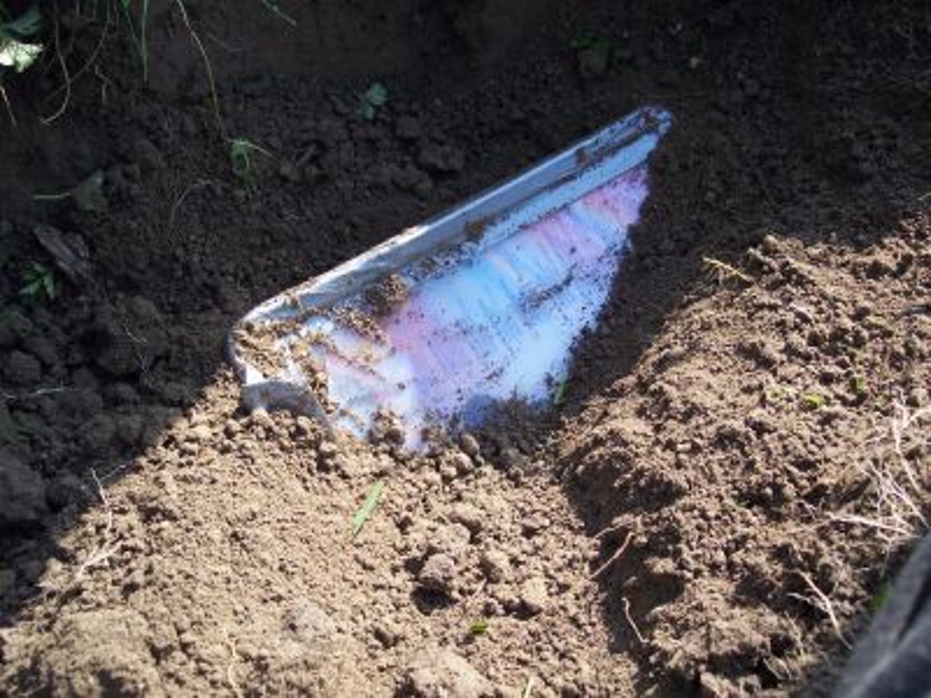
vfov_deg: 37.7
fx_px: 1022
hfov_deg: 49.0
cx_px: 466
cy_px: 349
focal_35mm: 38
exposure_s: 1/500
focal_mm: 8
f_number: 2.8
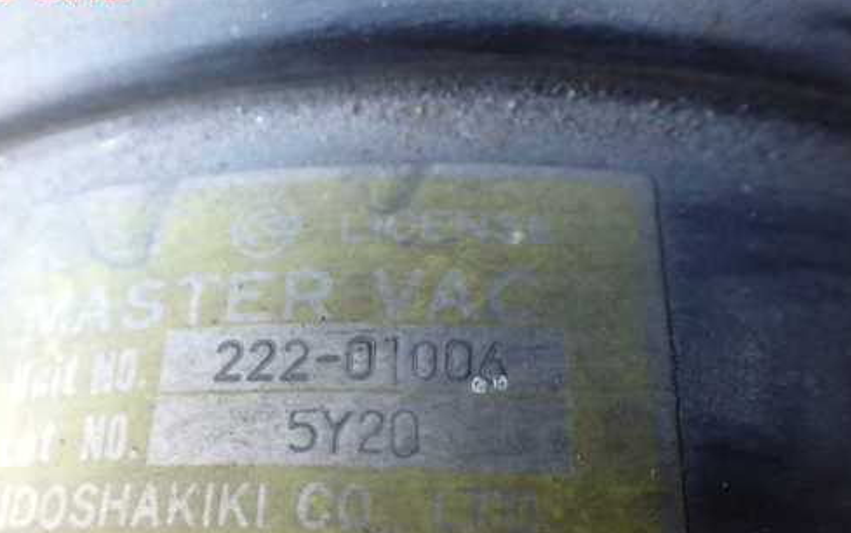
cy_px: 357
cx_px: 334
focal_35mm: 39
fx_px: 905
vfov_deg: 32.5
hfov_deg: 50.0
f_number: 2.3
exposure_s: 1/40
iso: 800
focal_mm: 5.4
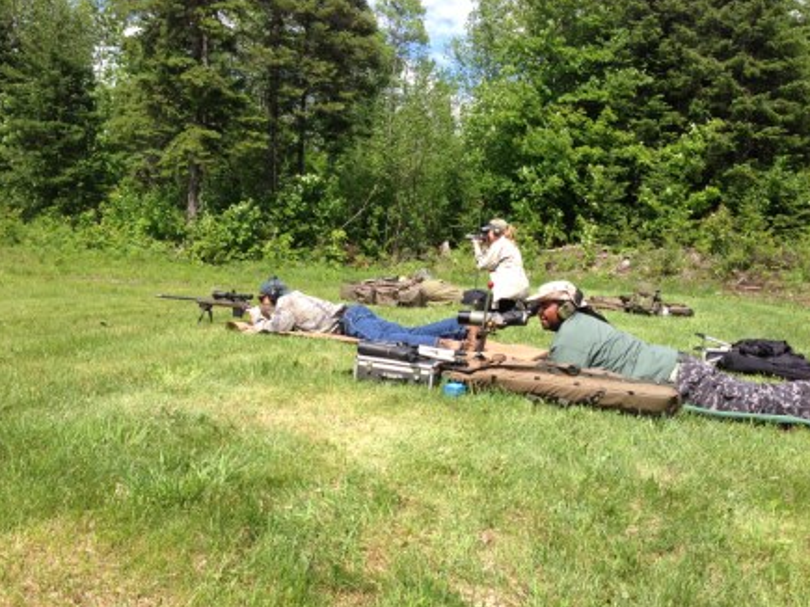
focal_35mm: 34
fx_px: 795
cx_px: 398
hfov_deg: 54.0
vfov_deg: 41.8
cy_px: 311
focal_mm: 4.13
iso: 50
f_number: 2.4
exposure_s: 1/1205
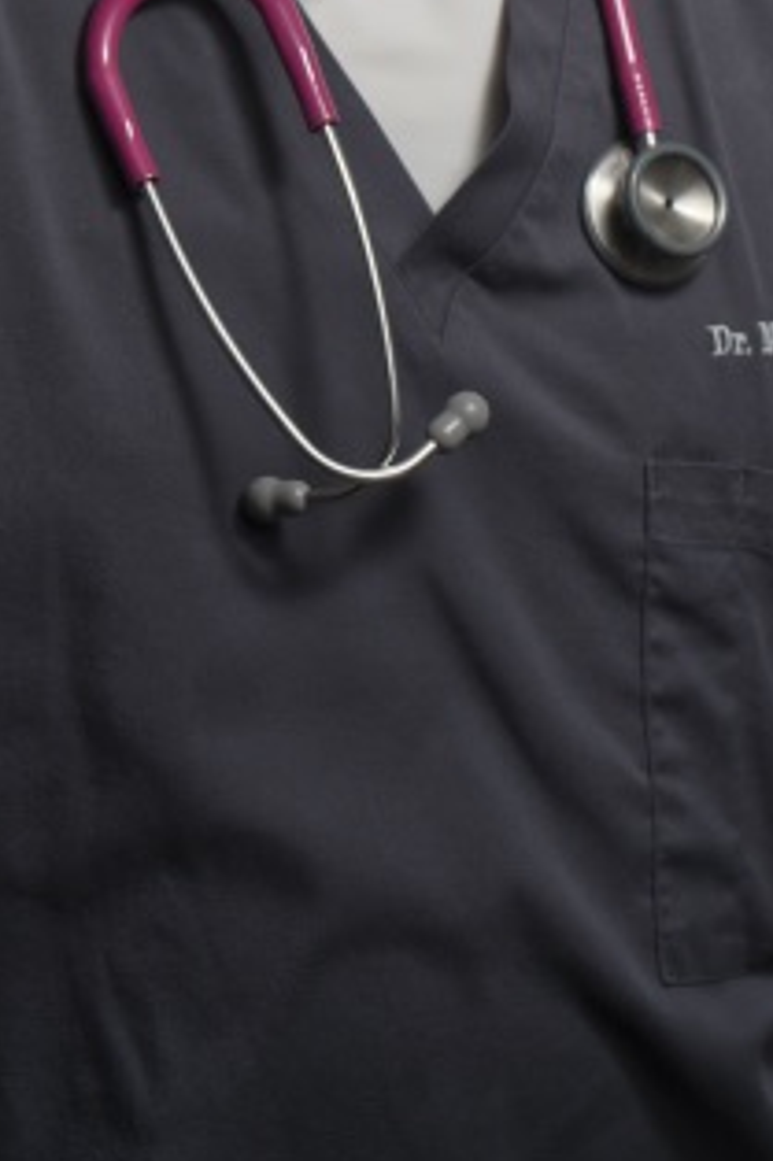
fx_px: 3772
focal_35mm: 117
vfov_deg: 17.0
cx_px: 207
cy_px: -92
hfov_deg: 11.7
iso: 125
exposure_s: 1/160
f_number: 3.2
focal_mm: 51
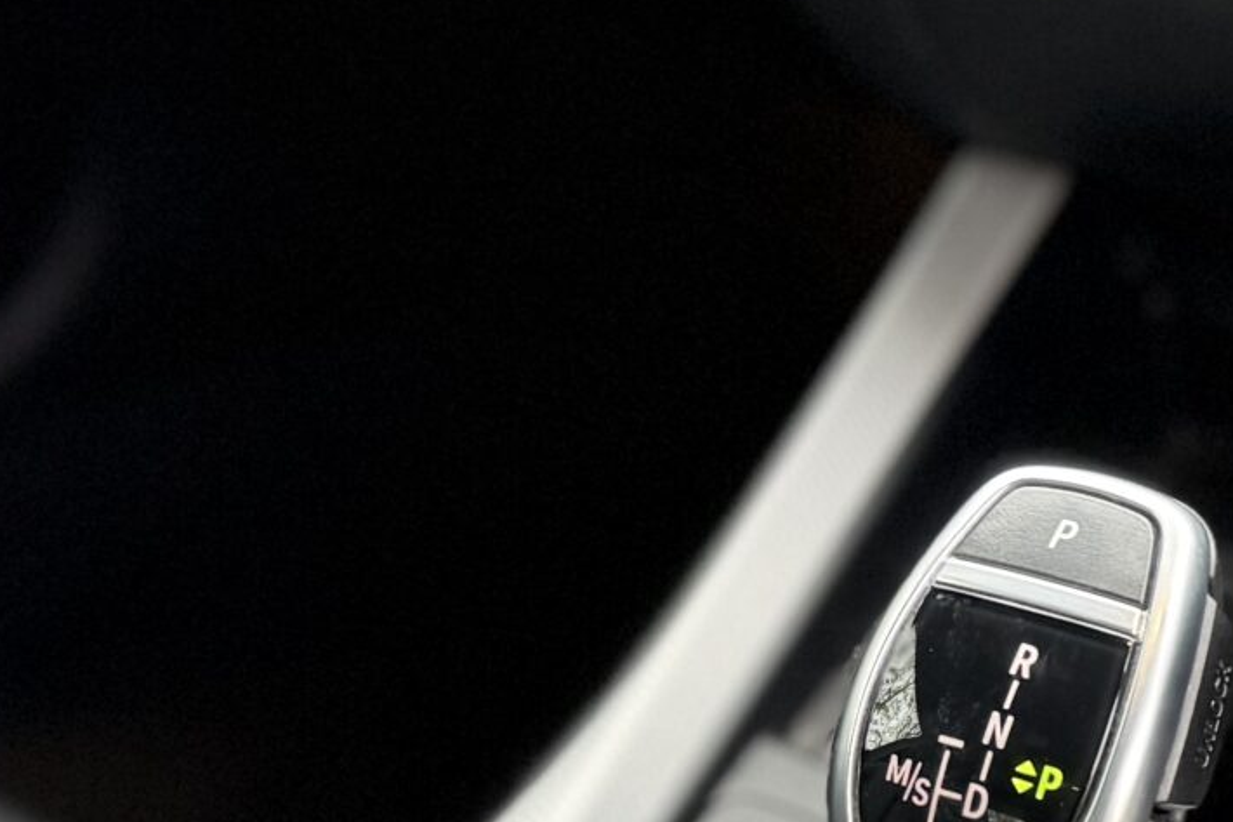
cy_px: 752
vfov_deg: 15.0
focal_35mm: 90
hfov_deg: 22.1
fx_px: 3082
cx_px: 1118
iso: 250
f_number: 1.78
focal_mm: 6.76
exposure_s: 1/60
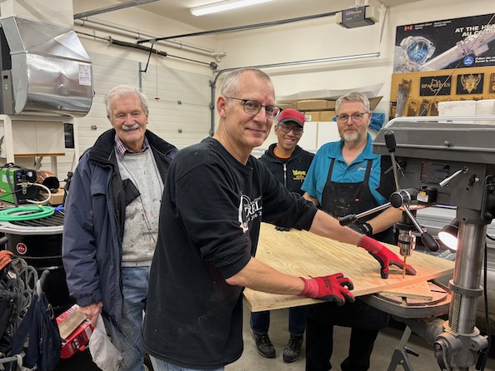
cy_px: 193
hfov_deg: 63.4
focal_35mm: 28
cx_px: 260
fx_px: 401
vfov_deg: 49.8
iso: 125
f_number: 1.6
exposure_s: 1/60
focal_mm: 5.96
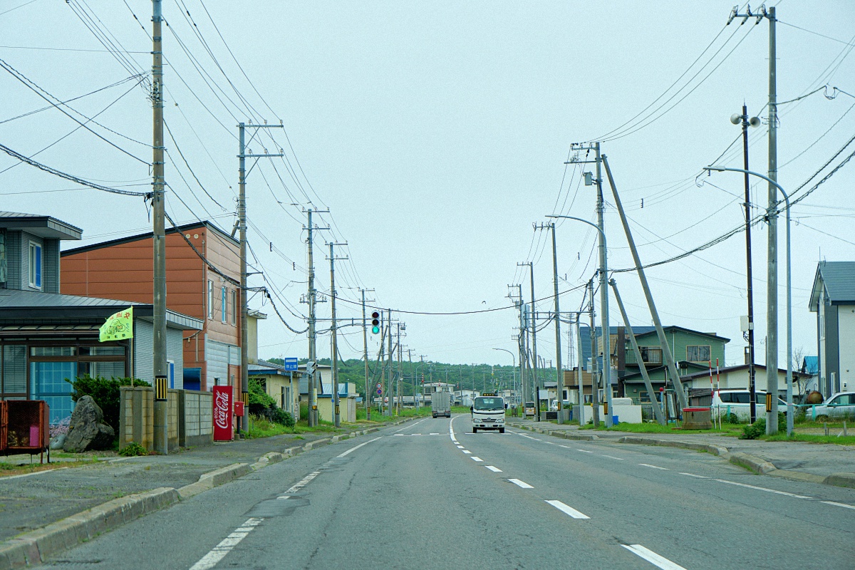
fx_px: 2494
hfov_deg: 19.5
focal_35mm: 105
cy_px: 285
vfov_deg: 13.0
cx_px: 428
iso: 100
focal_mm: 70
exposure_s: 1/320
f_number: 5
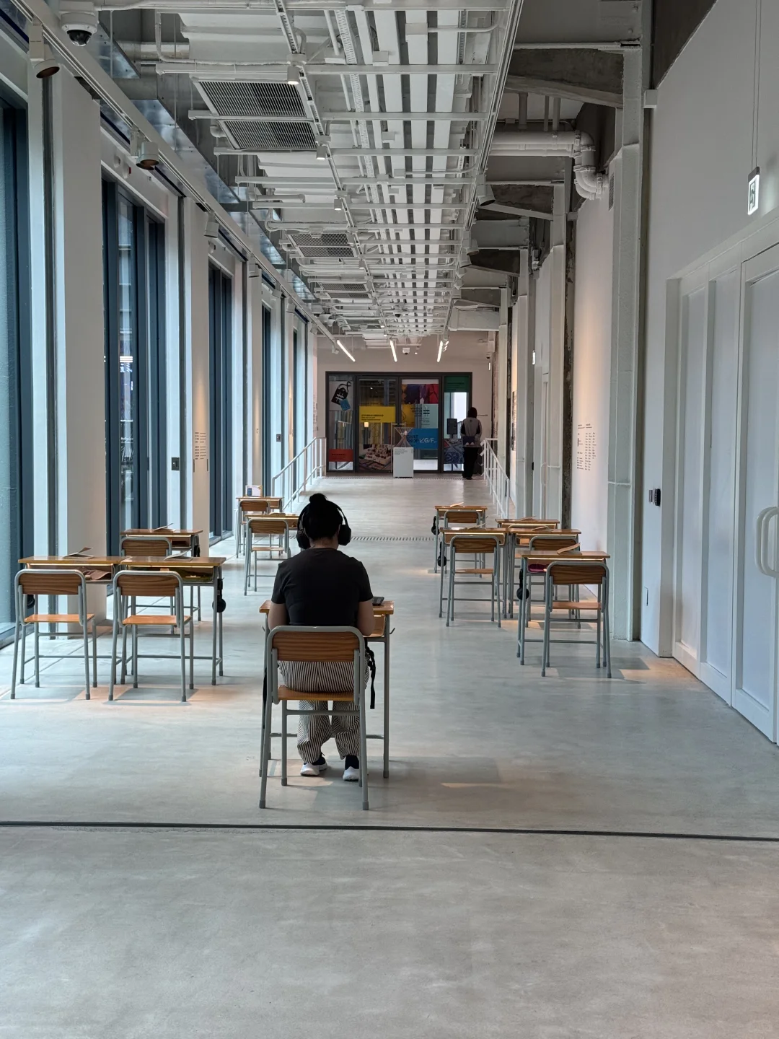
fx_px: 1440
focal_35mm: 48
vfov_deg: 39.7
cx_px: 390
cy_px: 520
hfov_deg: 30.3
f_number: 1.78
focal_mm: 6.76
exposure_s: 1/100
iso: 100
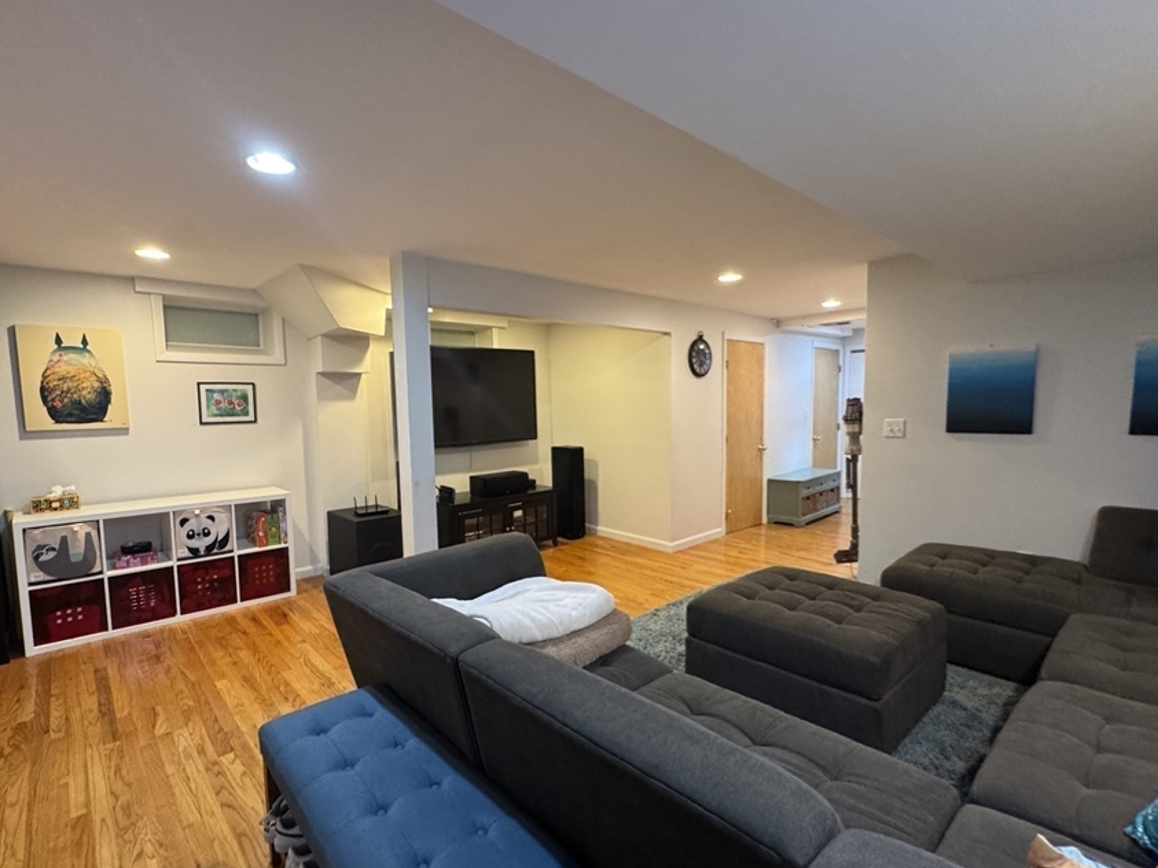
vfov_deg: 74.7
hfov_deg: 90.9
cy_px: 456
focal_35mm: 17
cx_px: 543
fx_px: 569
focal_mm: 2.22
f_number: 2.2
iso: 400
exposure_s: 1/60
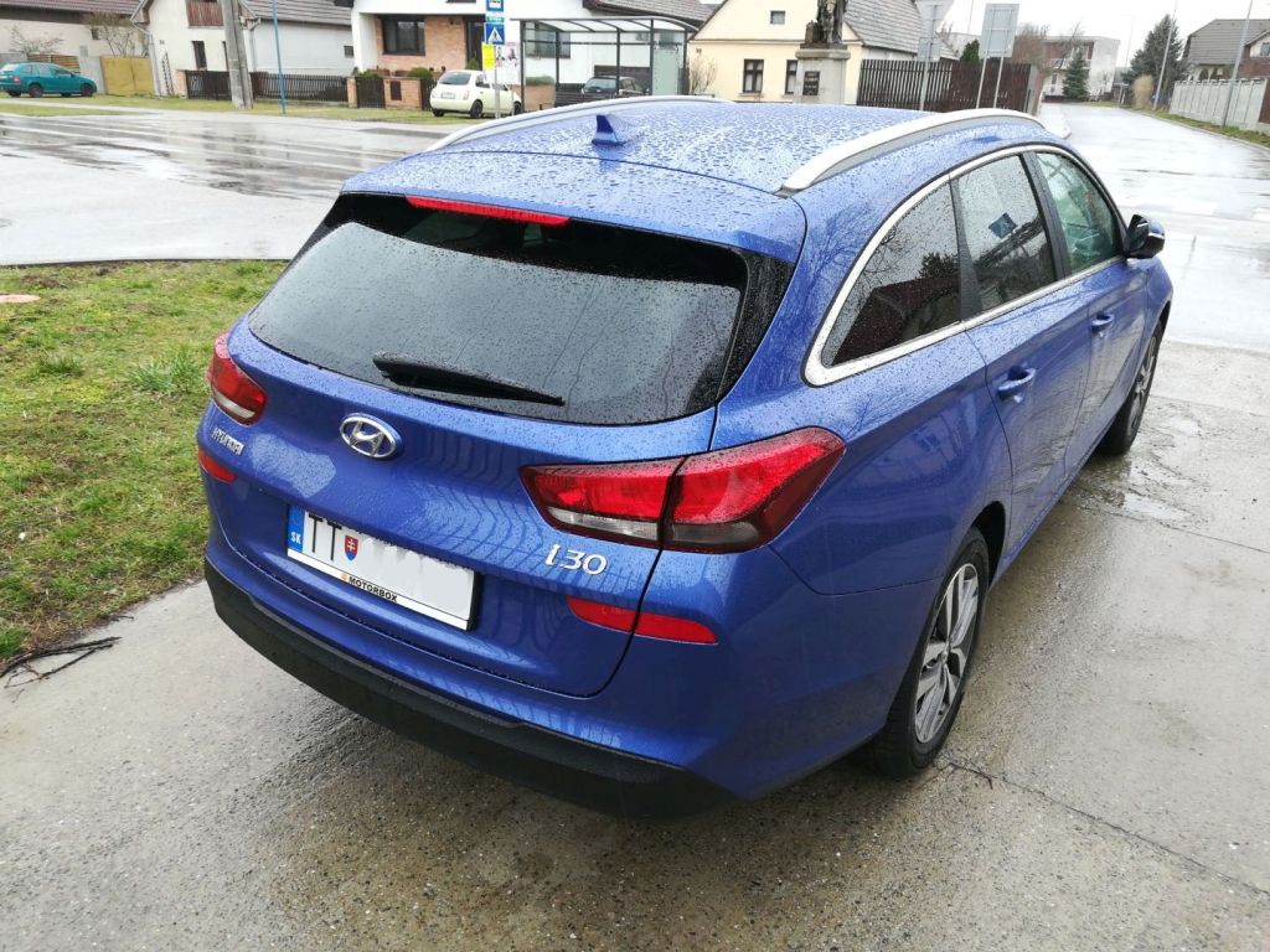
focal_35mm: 26
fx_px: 954
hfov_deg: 67.3
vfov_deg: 53.1
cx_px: 635
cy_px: 476
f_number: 2.2
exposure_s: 1/100
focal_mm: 3.83
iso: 80
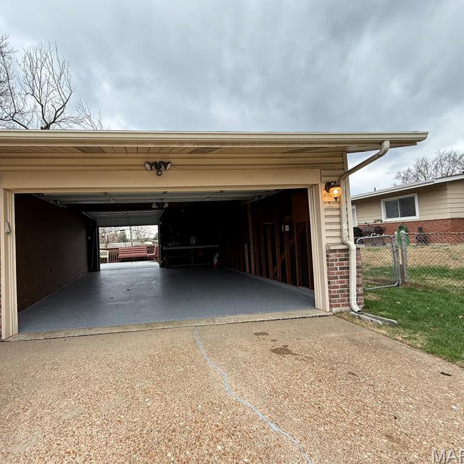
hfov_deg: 82.4
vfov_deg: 84.0
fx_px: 258
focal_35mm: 17
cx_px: 175
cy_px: 230
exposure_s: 1/99
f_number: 2.2
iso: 50
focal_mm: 2.22
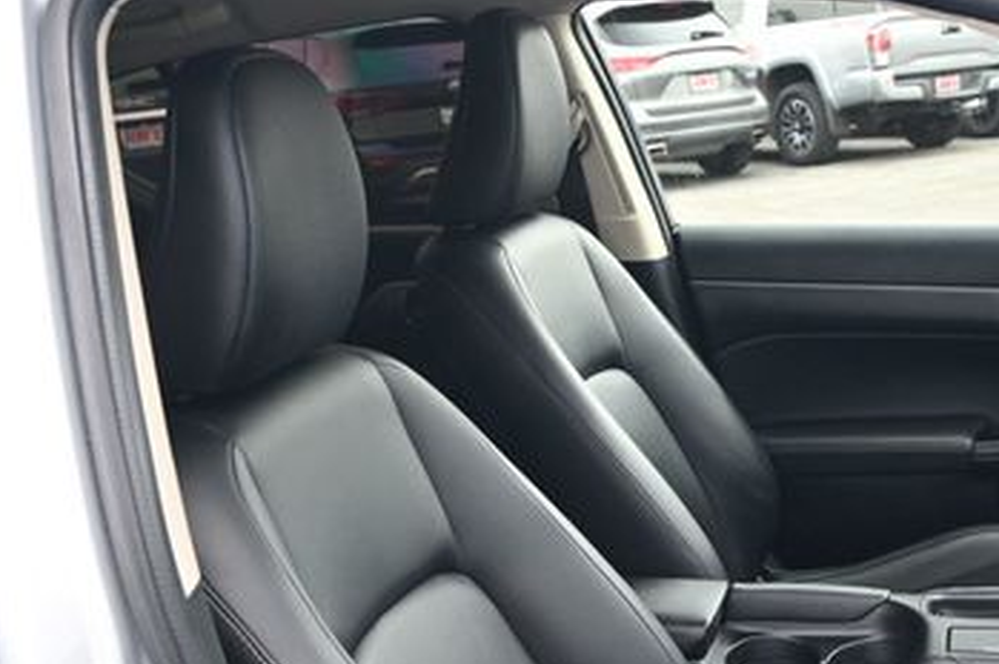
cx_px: 773
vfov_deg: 23.9
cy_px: 604
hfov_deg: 35.3
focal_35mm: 55
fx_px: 1525
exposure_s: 1/125
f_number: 3.8
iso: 560
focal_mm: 20
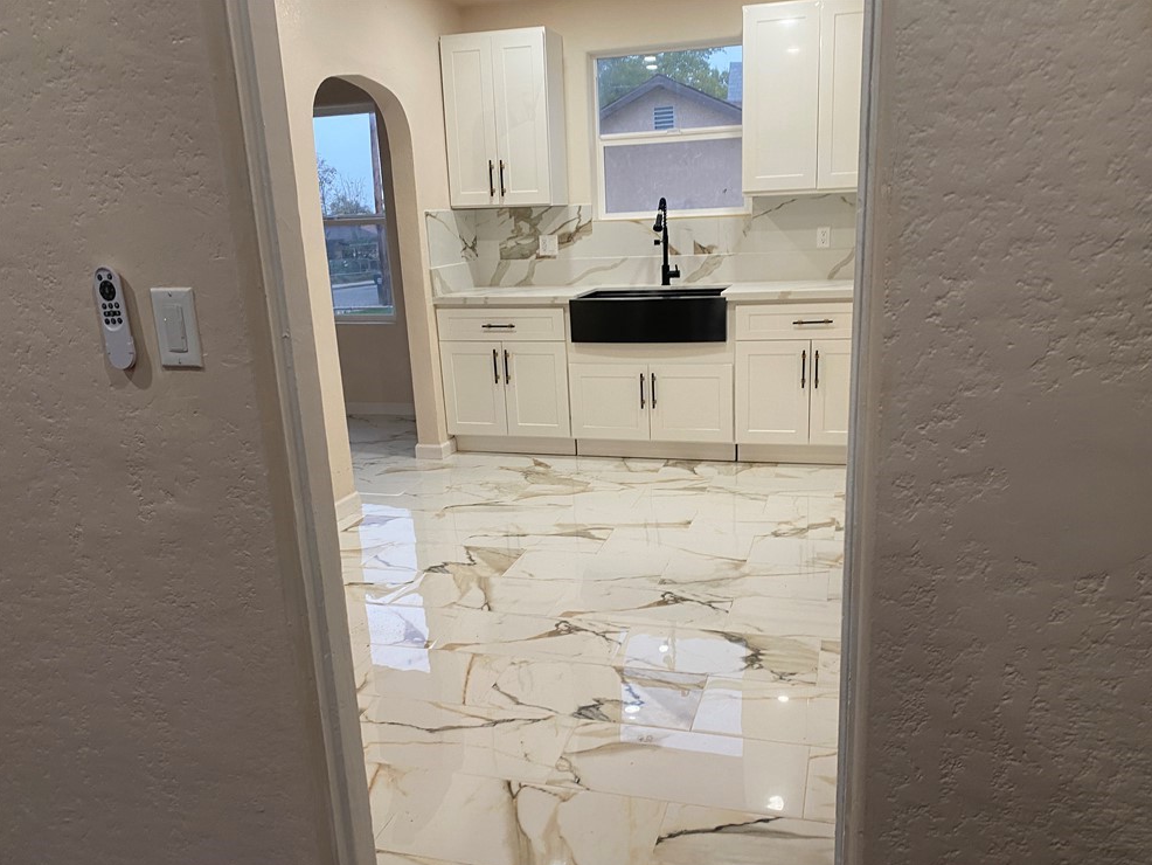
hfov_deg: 65.3
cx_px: 592
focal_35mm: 27
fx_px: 899
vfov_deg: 51.4
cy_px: 448
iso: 80
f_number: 1.8
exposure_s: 1/60
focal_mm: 4.25
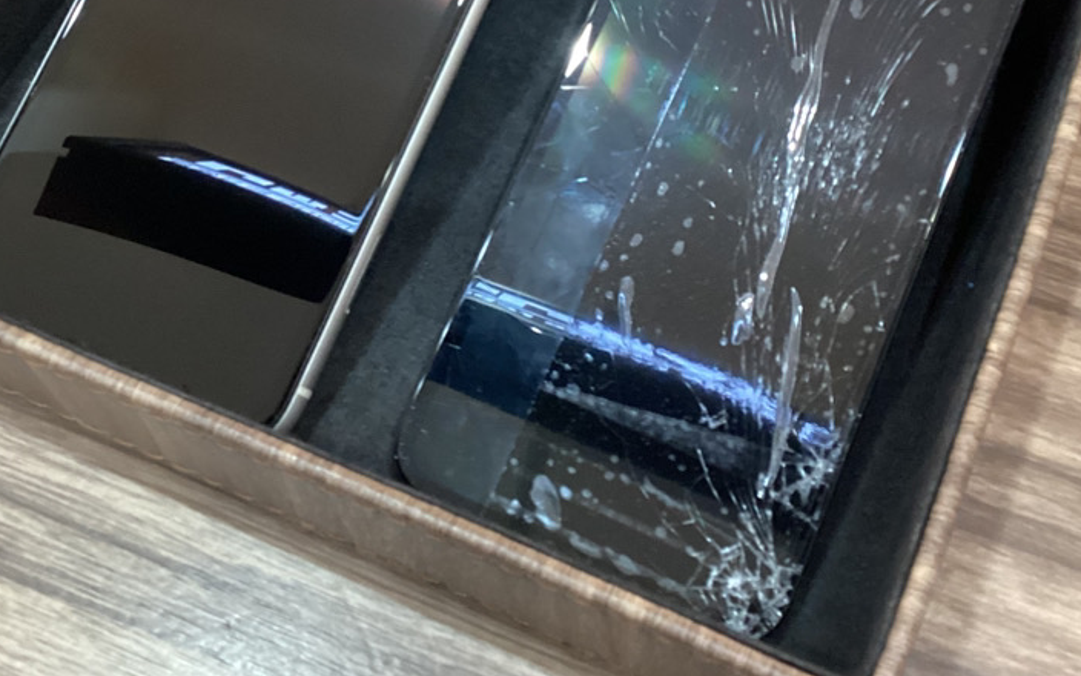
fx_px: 1650
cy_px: 91
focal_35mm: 56
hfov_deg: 36.3
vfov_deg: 22.7
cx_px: 494
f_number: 2.4
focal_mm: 3.3
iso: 320
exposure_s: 1/50
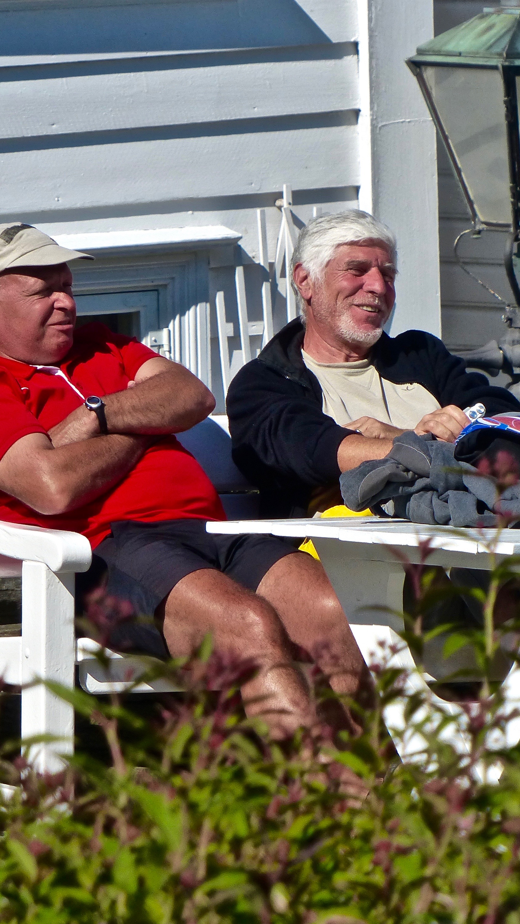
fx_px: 9388
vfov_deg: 5.6
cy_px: 463
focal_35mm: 383
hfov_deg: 3.2
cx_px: 325
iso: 160
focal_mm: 47.4
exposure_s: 1/1600
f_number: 4
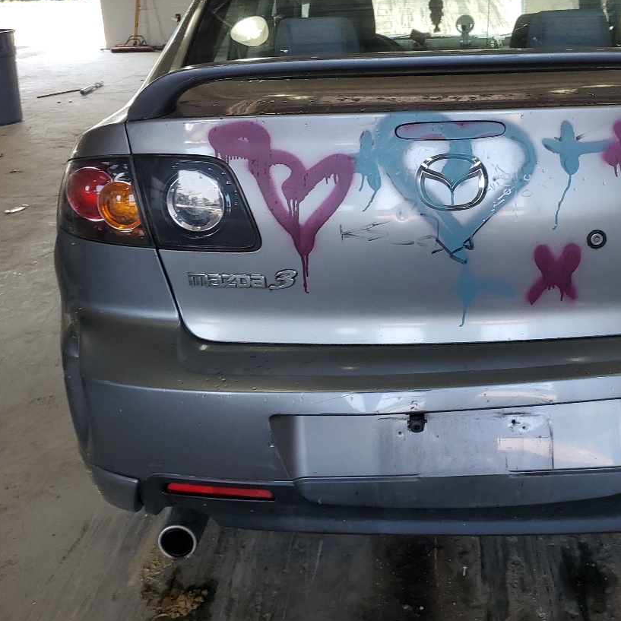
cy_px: 240
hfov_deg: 36.6
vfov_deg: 37.4
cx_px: 469
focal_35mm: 45
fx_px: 913
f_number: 1.5
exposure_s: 1/152
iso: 50
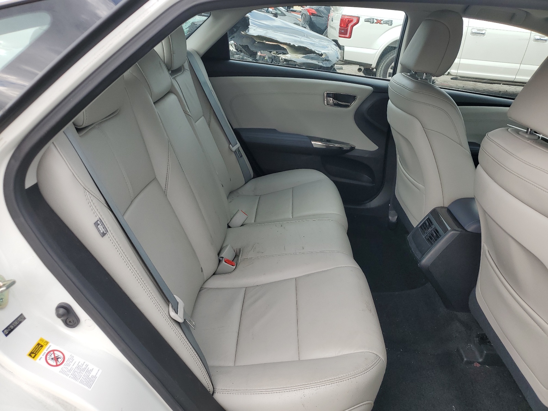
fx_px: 412
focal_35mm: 26
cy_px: 206
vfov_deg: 53.1
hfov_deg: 67.3
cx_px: 274
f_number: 1.5
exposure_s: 1/588
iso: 50
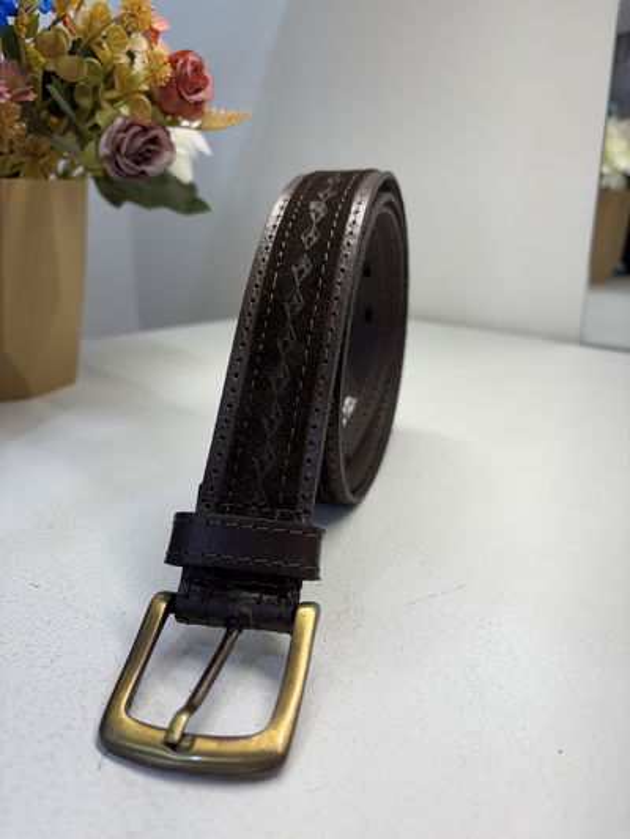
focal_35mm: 26
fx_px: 631
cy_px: 420
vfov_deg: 67.3
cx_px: 315
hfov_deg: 53.1
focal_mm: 5.96
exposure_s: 1/121
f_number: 1.6
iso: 32
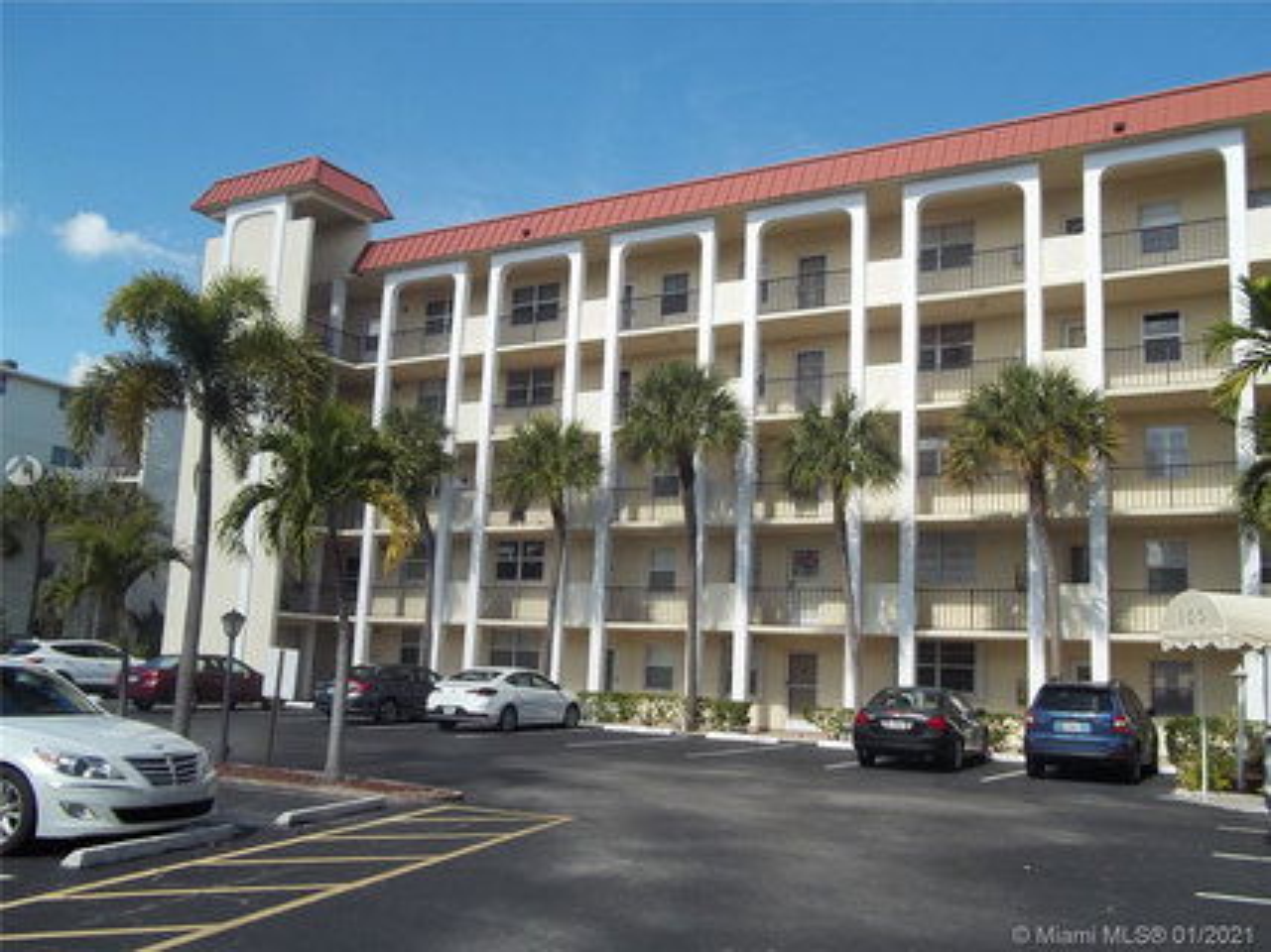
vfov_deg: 44.1
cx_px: 636
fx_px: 1175
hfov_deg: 56.8
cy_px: 476
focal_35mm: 32
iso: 64
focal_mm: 5.7
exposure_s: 1/125
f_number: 8.8
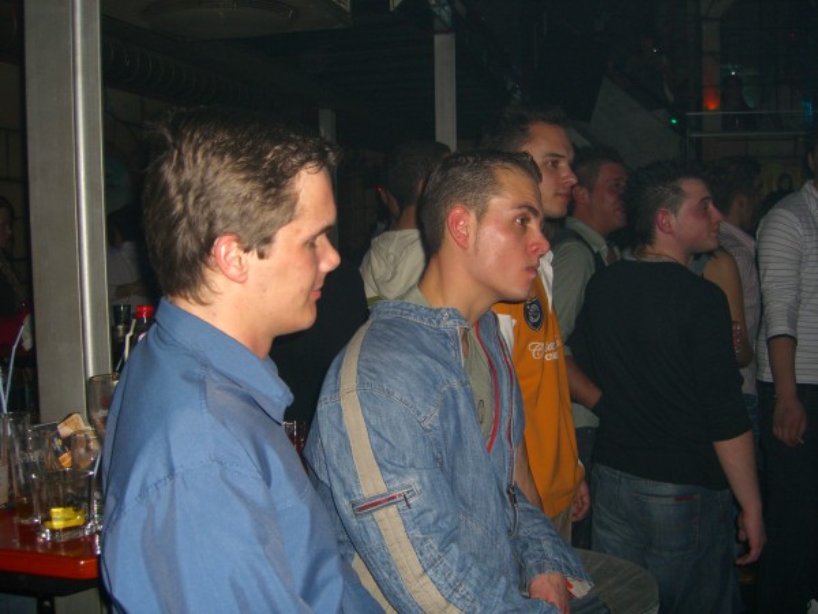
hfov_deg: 49.0
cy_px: 307
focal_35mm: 38
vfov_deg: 37.7
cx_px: 409
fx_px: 898
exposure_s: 1/60
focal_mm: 7.9
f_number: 2.8
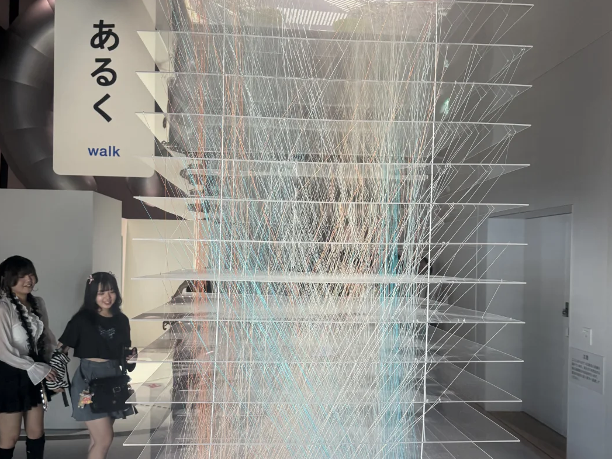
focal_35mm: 33
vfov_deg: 42.9
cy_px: 259
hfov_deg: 55.4
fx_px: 583
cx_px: 310
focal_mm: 6.76
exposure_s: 1/100
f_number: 1.78
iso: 125
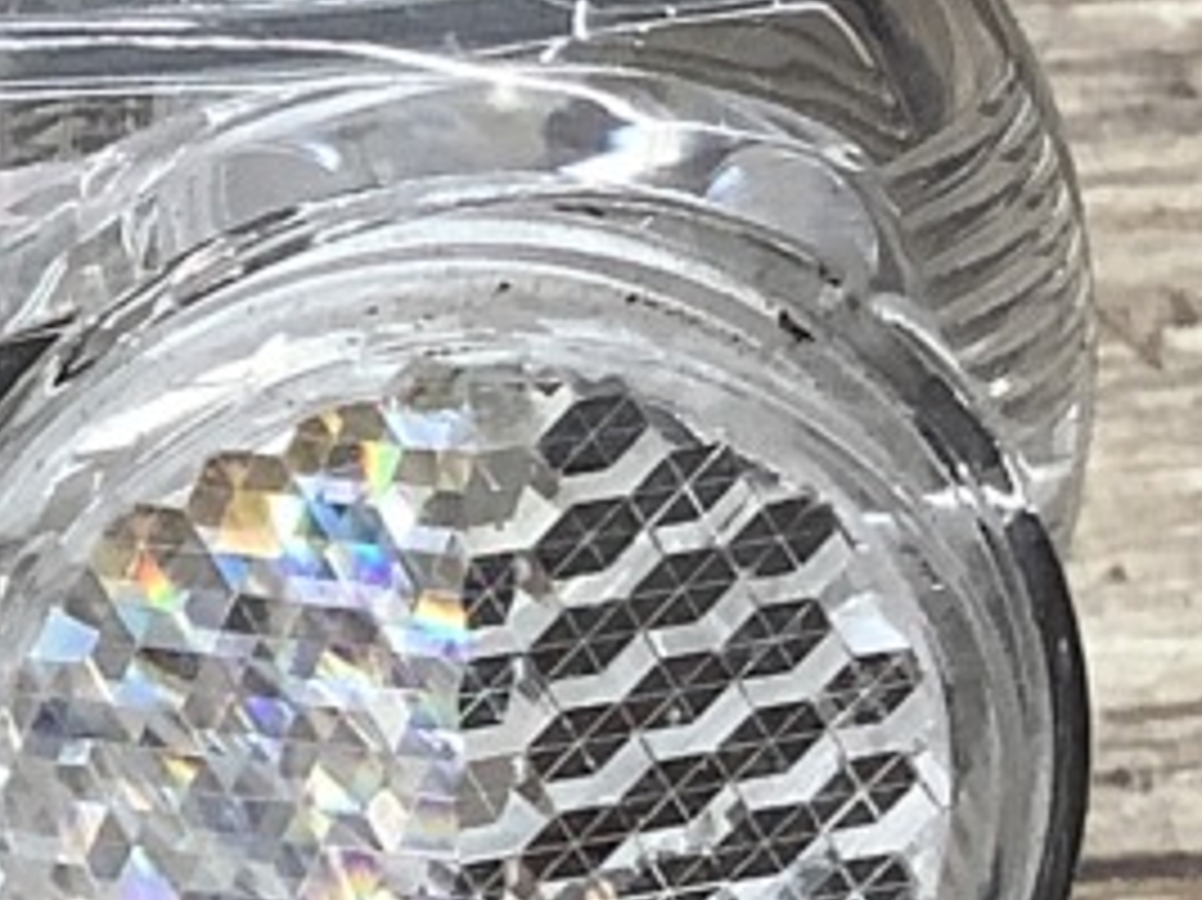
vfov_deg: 7.8
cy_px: 299
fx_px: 6629
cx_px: -1562
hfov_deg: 9.4
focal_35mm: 191
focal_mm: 3.3
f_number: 2.4
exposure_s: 1/50
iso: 100
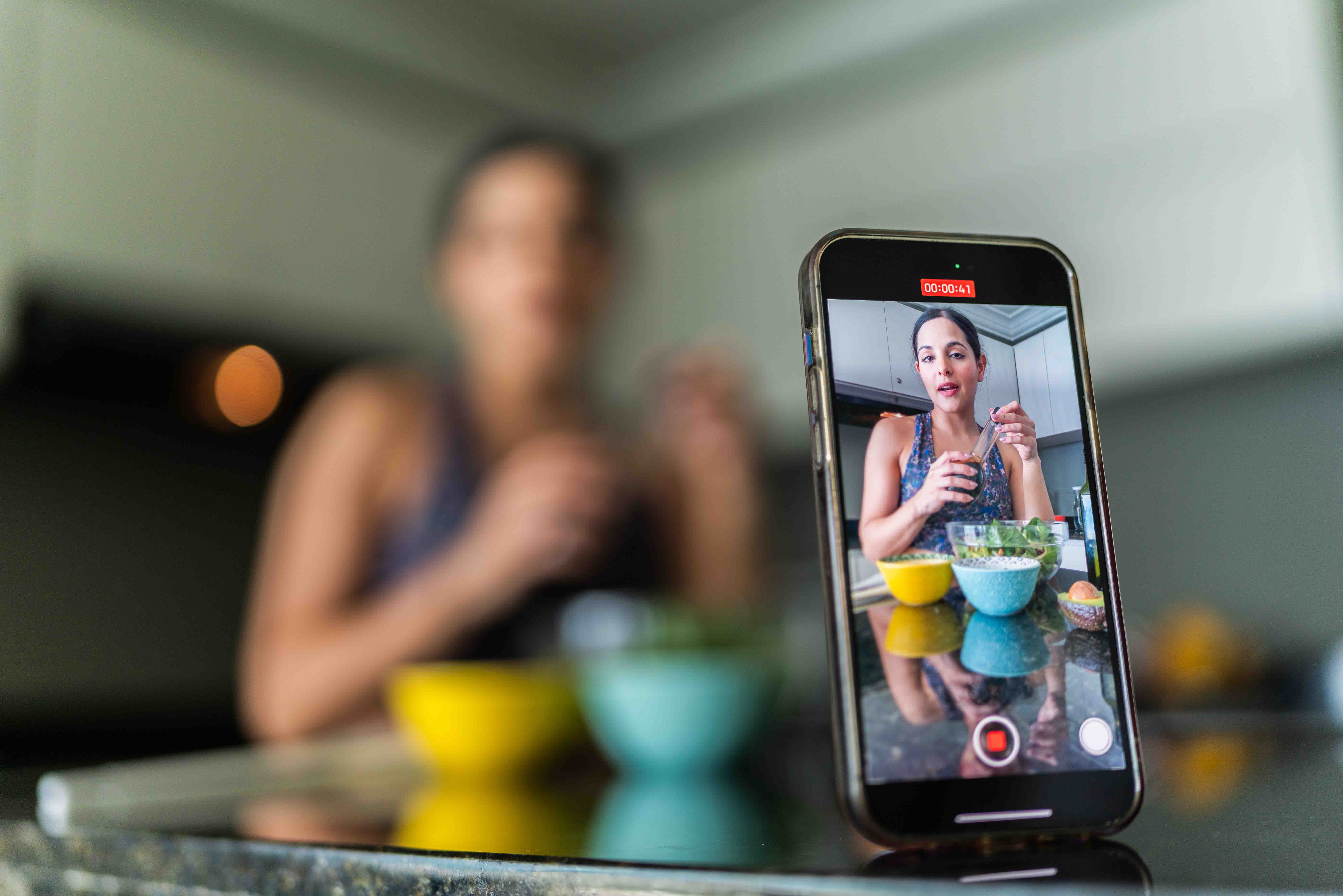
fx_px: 1306
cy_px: 448
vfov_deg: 37.9
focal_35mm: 35
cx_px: 672
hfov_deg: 54.4
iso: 125
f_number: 1.2
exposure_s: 1/1000
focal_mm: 35
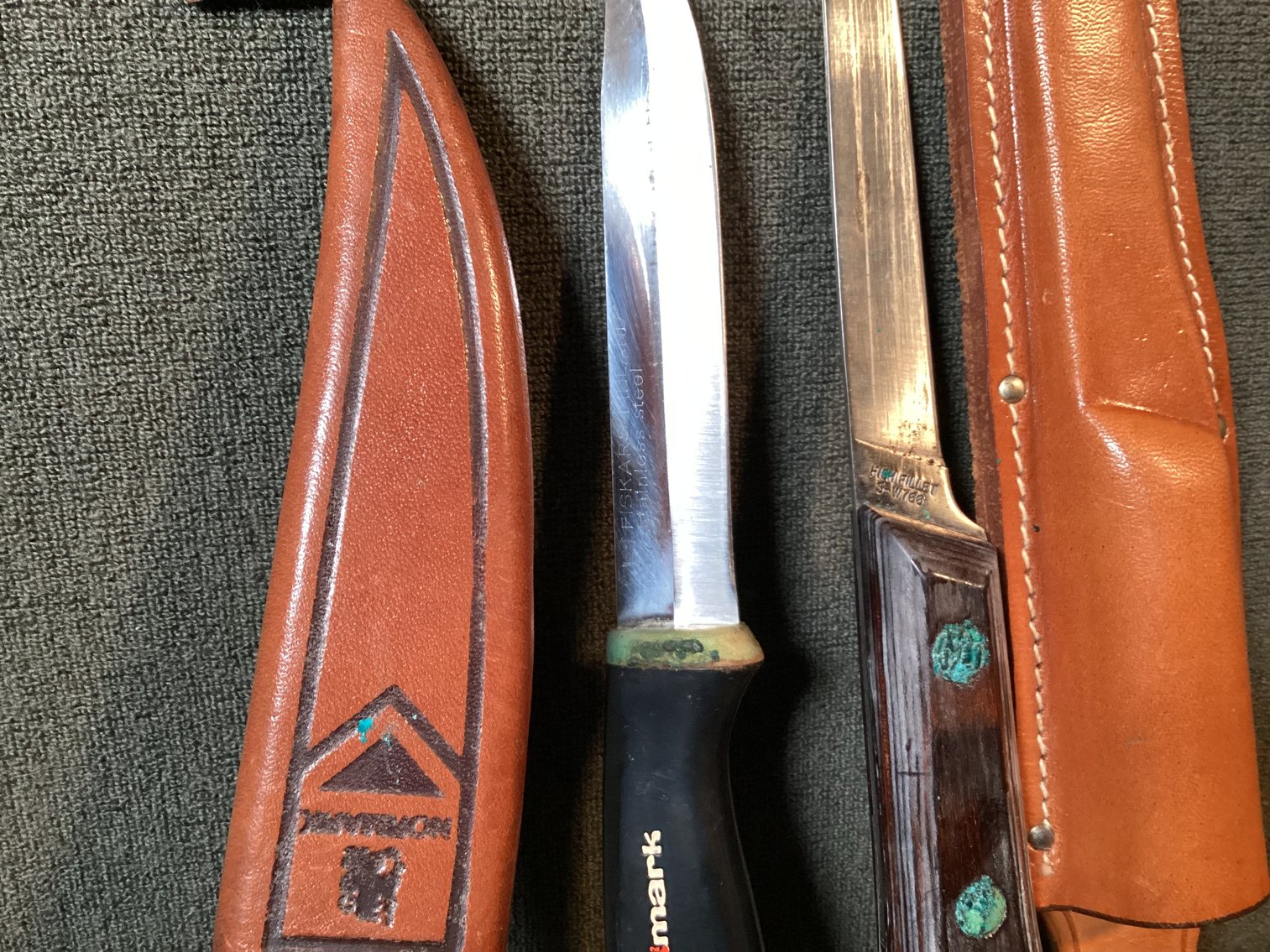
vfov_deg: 45.4
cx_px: 635
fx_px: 1137
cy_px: 476
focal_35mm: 31
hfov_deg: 58.3
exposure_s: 1/40
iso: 320
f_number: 2.4
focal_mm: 3.3
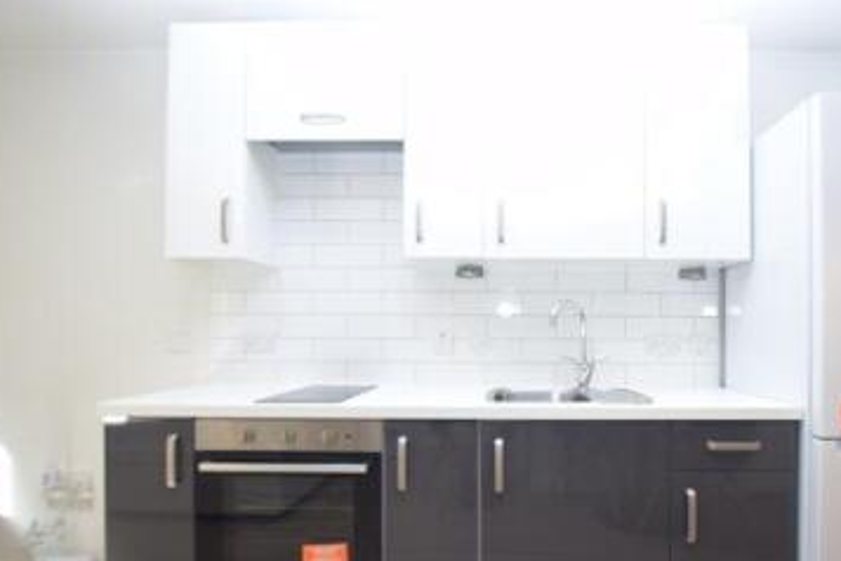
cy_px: 334
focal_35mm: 20
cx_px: 506
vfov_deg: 61.5
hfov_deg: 82.9
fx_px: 467
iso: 400
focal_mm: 10
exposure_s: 1/100
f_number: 3.5
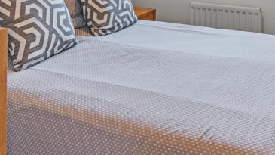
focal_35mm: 50
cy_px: -49
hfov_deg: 41.1
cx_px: 170
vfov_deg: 21.5
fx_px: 364
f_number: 7.1
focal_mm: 17
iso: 250
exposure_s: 1/4
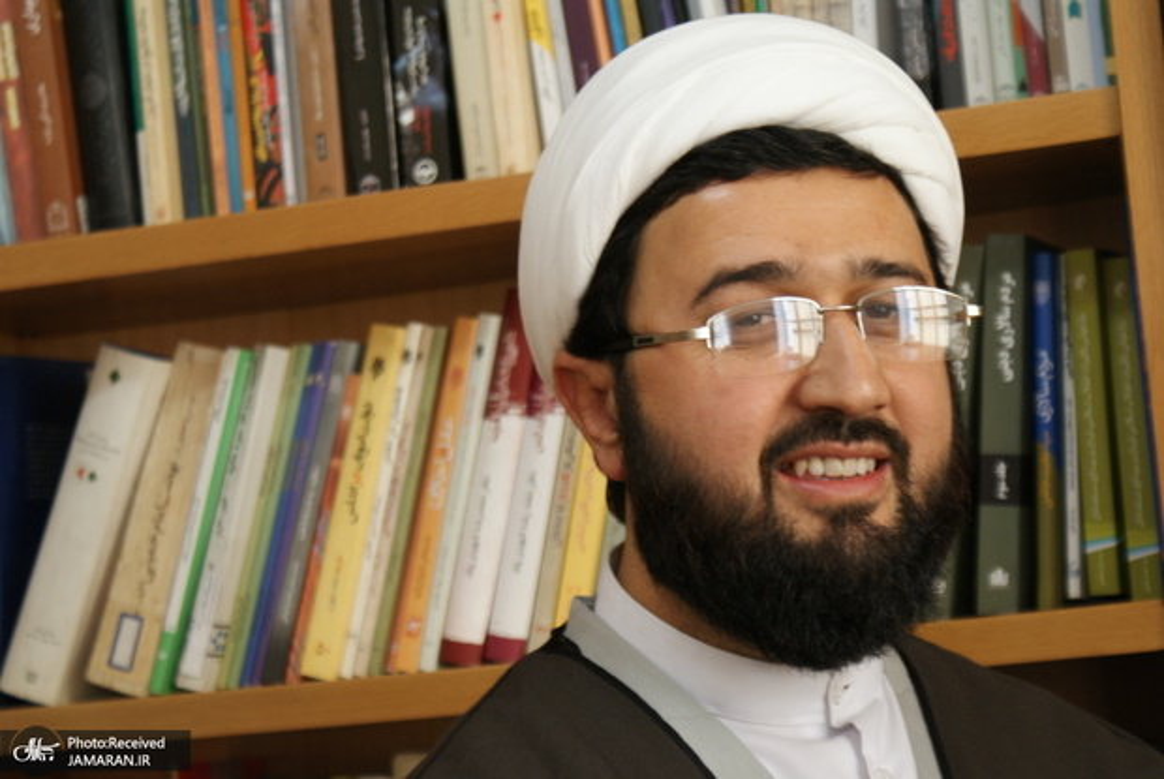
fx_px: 3399
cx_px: 582
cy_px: 390
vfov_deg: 13.1
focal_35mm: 105
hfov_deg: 19.4
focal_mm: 70
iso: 400
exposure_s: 1/40
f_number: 5.6
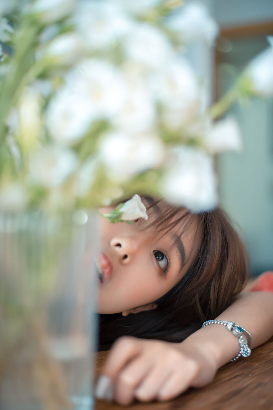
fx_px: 568
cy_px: 205
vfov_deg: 39.6
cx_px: 136
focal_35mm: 50
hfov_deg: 27.0
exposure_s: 1/400
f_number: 1.4
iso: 250
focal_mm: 50
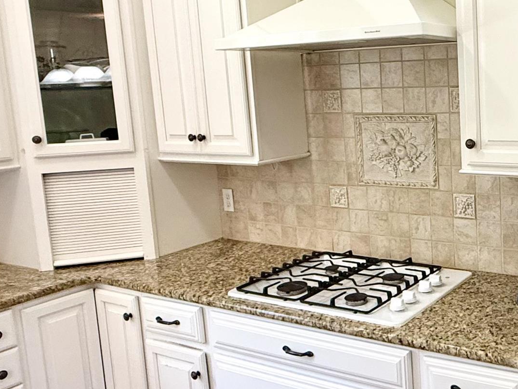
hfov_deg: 42.3
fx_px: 599
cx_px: 482
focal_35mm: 40
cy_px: 162
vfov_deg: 35.9
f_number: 2.2
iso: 250
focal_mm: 2.22
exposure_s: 1/120
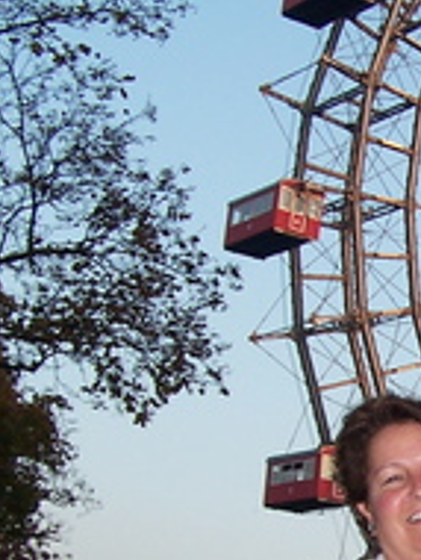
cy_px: 475
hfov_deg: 11.8
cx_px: 636
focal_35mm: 120
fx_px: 1942
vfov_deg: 16.2
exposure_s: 1/200
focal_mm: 6.3
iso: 80
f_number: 2.8
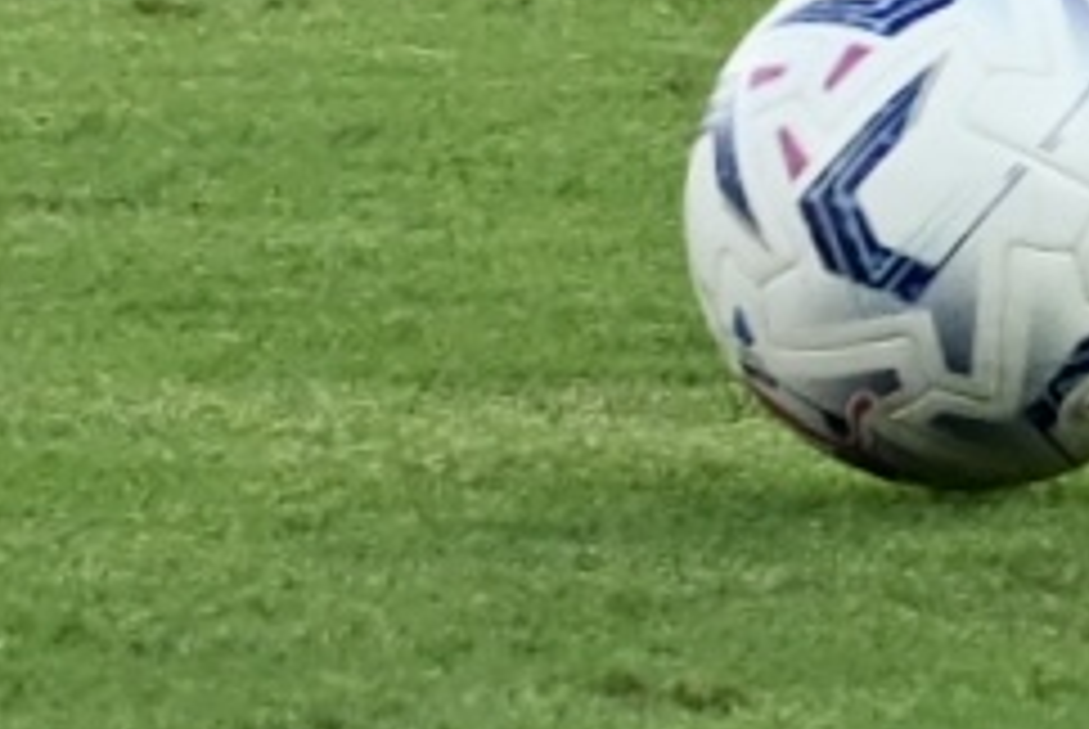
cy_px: -1406
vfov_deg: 1.0
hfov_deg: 1.5
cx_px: 2228
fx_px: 42128
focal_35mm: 1391
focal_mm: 140
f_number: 5.6
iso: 1400
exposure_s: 1/1250
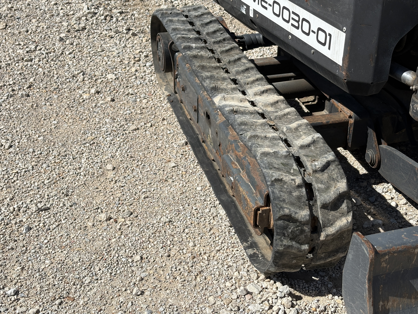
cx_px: 209
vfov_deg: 28.0
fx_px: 628
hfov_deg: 36.8
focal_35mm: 52
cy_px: 157
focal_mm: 5.96
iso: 32
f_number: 1.6
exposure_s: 1/4630
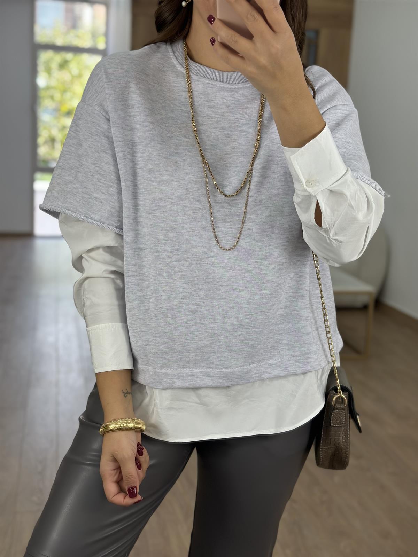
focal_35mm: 48
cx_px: 209
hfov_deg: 30.3
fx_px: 773
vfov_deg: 39.7
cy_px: 278
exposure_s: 1/580
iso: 80
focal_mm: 6.86
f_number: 1.78
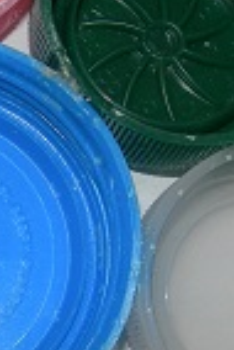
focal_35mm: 128
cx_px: -62
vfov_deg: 16.0
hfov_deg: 10.5
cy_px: 230
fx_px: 1245
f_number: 4.8
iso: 50
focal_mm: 7.8
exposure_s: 1/60.1
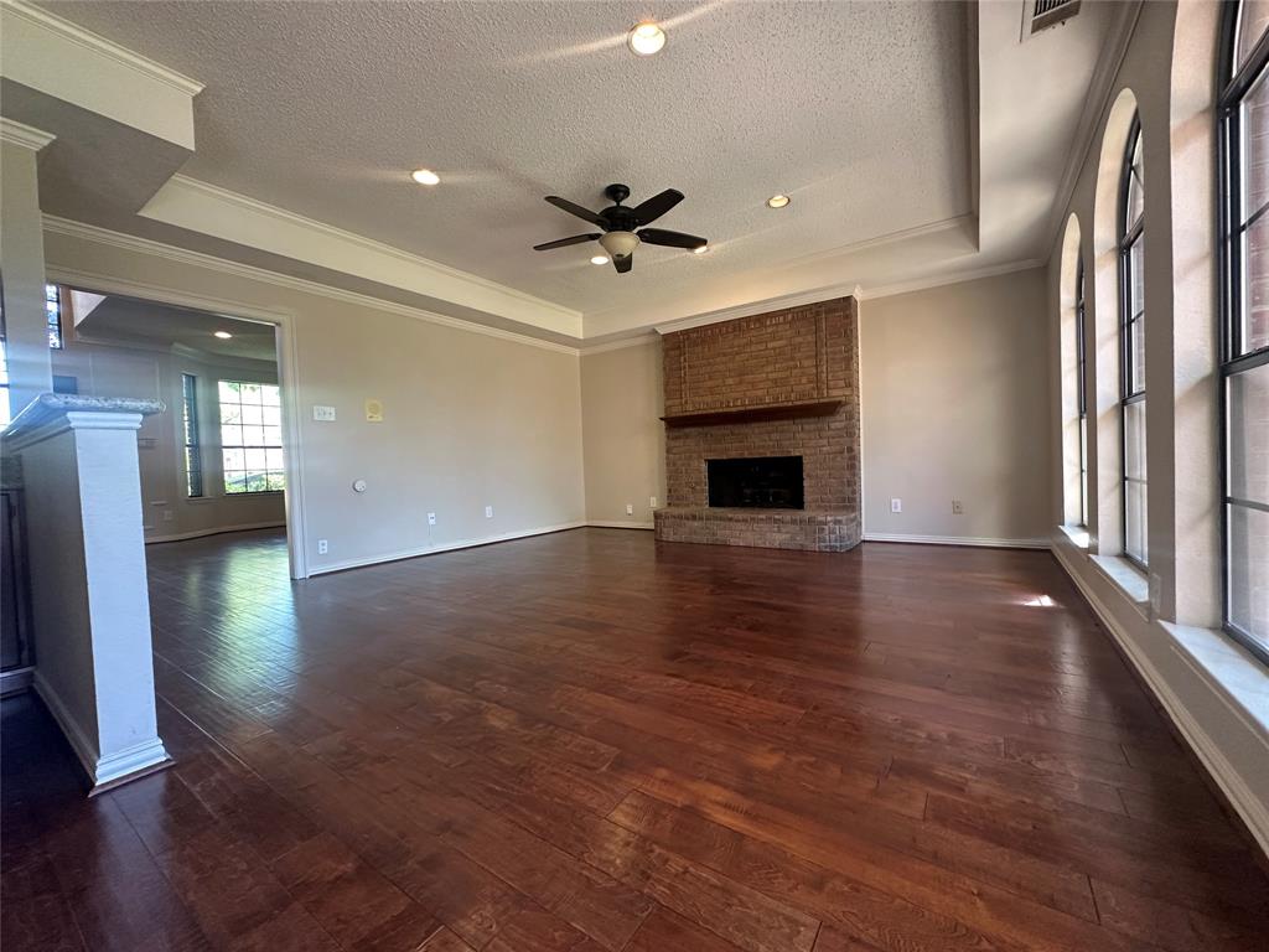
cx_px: 634
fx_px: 513
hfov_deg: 102.1
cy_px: 476
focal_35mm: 14
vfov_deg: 85.7
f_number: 2.2
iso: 250
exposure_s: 1/120
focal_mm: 2.22
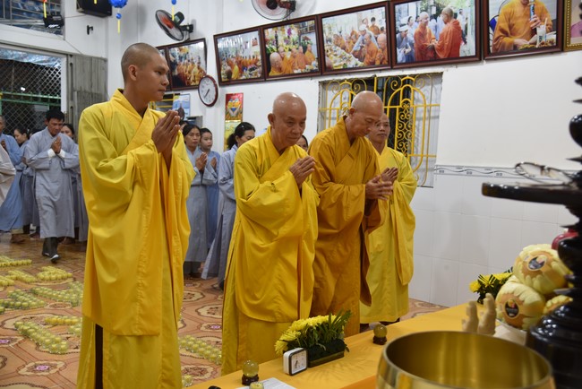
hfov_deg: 54.4
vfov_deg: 37.9
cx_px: 291
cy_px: 194
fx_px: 566
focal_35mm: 35
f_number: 4
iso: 500
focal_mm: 35
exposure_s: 1/60
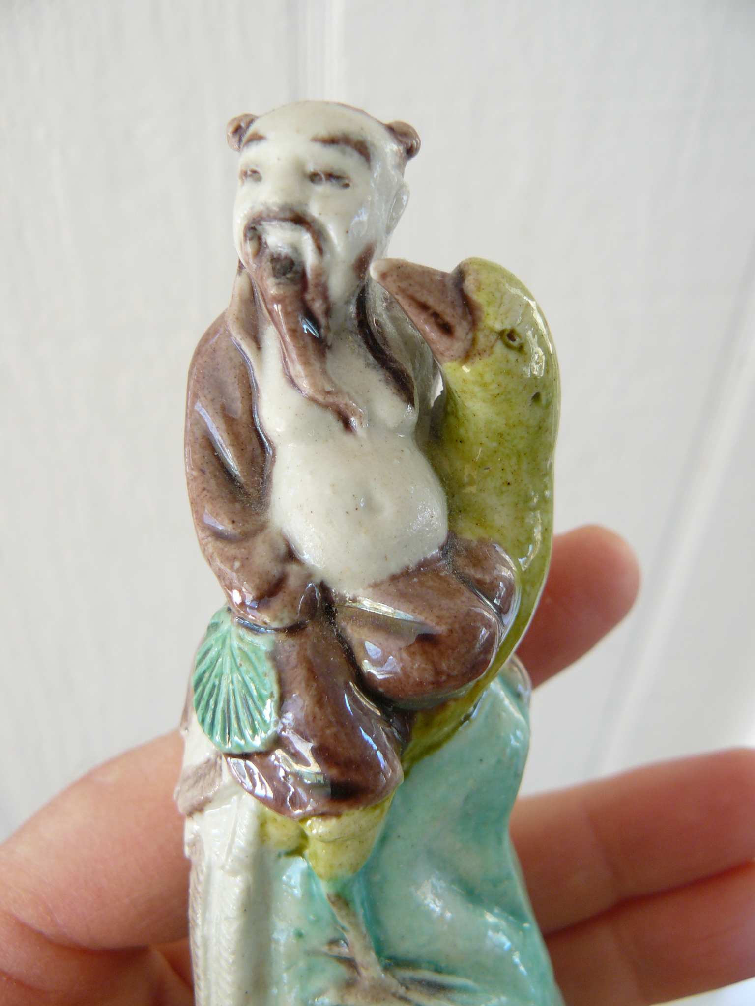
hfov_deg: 39.7
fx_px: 1047
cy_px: 503
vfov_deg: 51.4
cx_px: 378
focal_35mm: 36
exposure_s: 1/40
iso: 100
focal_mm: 6
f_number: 2.8
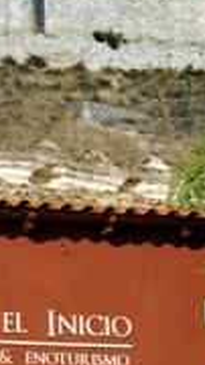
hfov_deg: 7.6
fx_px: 1520
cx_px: -57
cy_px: 296
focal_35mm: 157
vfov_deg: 13.6
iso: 200
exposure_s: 1/125
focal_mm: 28
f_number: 16
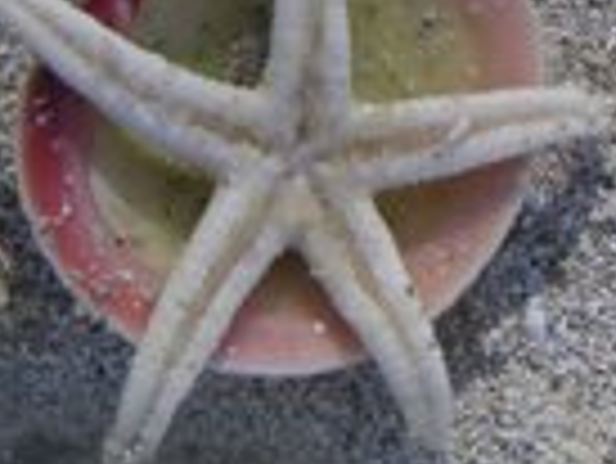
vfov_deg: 11.3
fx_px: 2298
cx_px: 259
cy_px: -101
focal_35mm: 129
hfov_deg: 15.3
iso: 50
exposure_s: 1/750
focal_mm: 7.3
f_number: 2.9
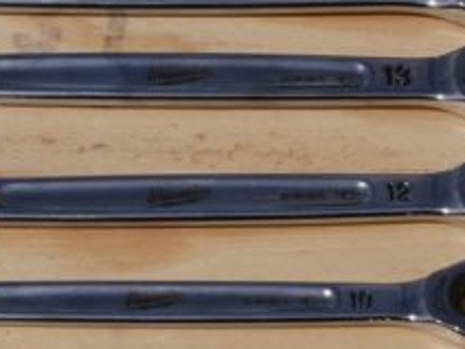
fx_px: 2821
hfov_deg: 9.4
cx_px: 208
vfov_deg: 7.1
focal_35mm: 210
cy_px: 35
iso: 200
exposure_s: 1/800
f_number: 11
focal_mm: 32
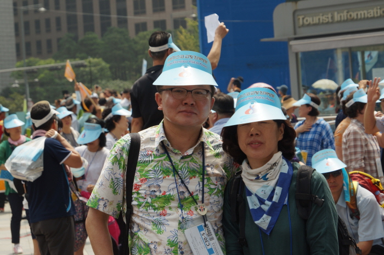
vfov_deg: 11.7
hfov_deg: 17.5
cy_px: 128
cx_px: 192
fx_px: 1247
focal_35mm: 117
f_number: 8
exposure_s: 1/250
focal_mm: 78
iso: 100
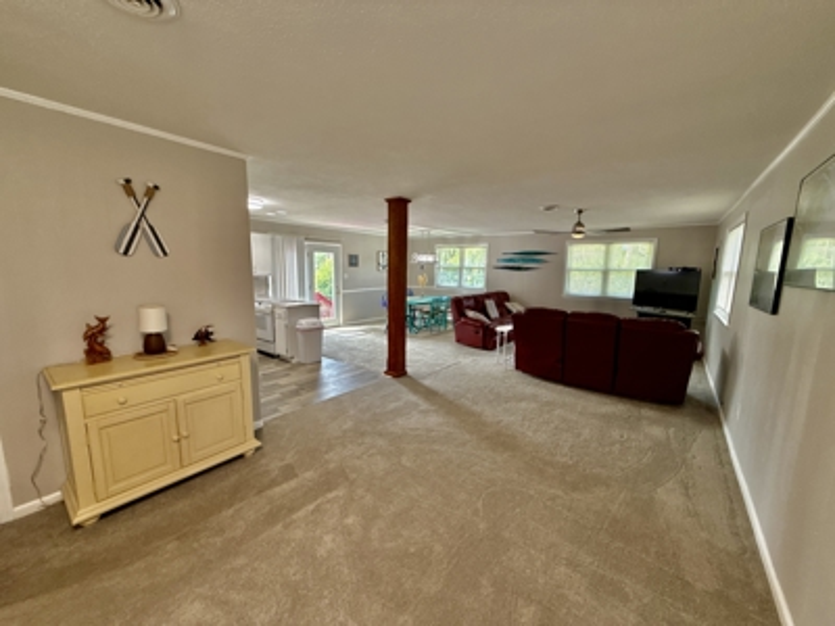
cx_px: 418
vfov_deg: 85.7
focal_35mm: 14
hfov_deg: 102.1
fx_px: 338
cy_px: 313
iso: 160
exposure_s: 1/120
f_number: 2.2
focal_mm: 2.22
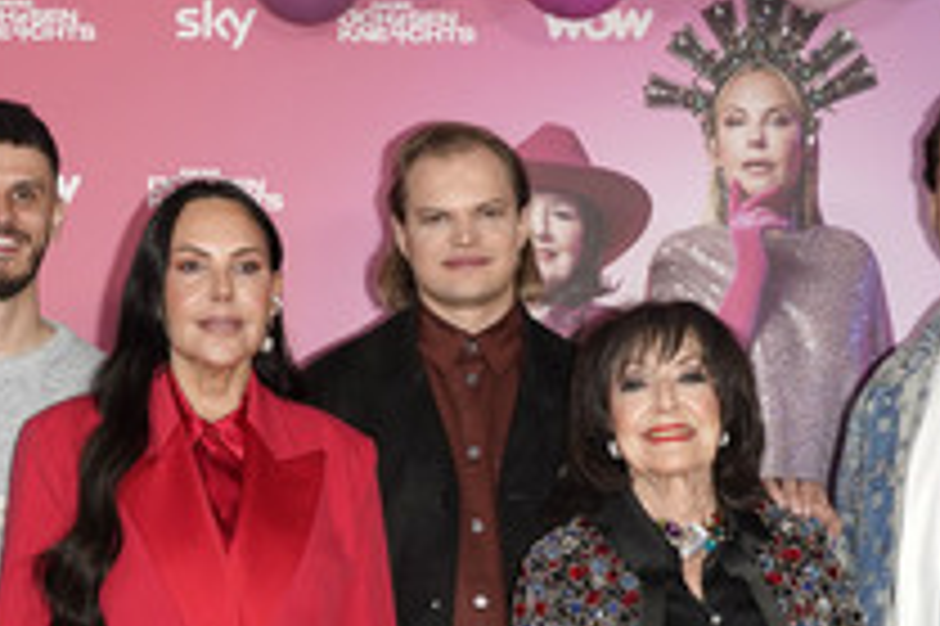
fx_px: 2192
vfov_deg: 16.0
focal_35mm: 84
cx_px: 371
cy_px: 581
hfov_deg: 24.2
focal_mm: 39
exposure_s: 1/160
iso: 640
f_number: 6.3
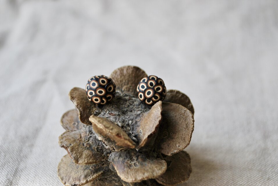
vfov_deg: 21.6
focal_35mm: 63
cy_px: 93
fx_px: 487
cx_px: 139
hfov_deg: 31.9
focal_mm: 42
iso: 200
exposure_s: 1/50
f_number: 5.3
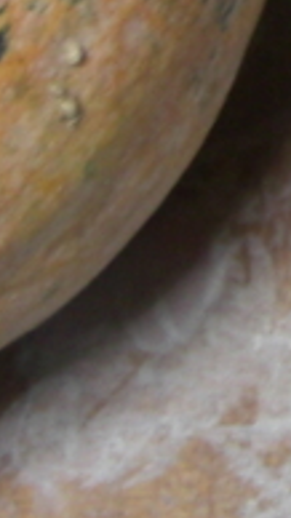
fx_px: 4256
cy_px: -393
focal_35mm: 310
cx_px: 908
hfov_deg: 3.8
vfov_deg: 6.8
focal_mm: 9.5
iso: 200
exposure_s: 1/10
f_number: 3.1
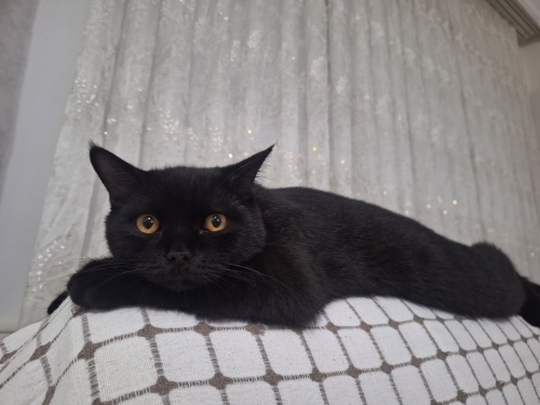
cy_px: 202
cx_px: 270
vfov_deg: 58.9
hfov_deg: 73.9
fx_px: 359
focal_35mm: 23
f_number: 1.8
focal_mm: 5.54
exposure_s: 1/20
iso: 800
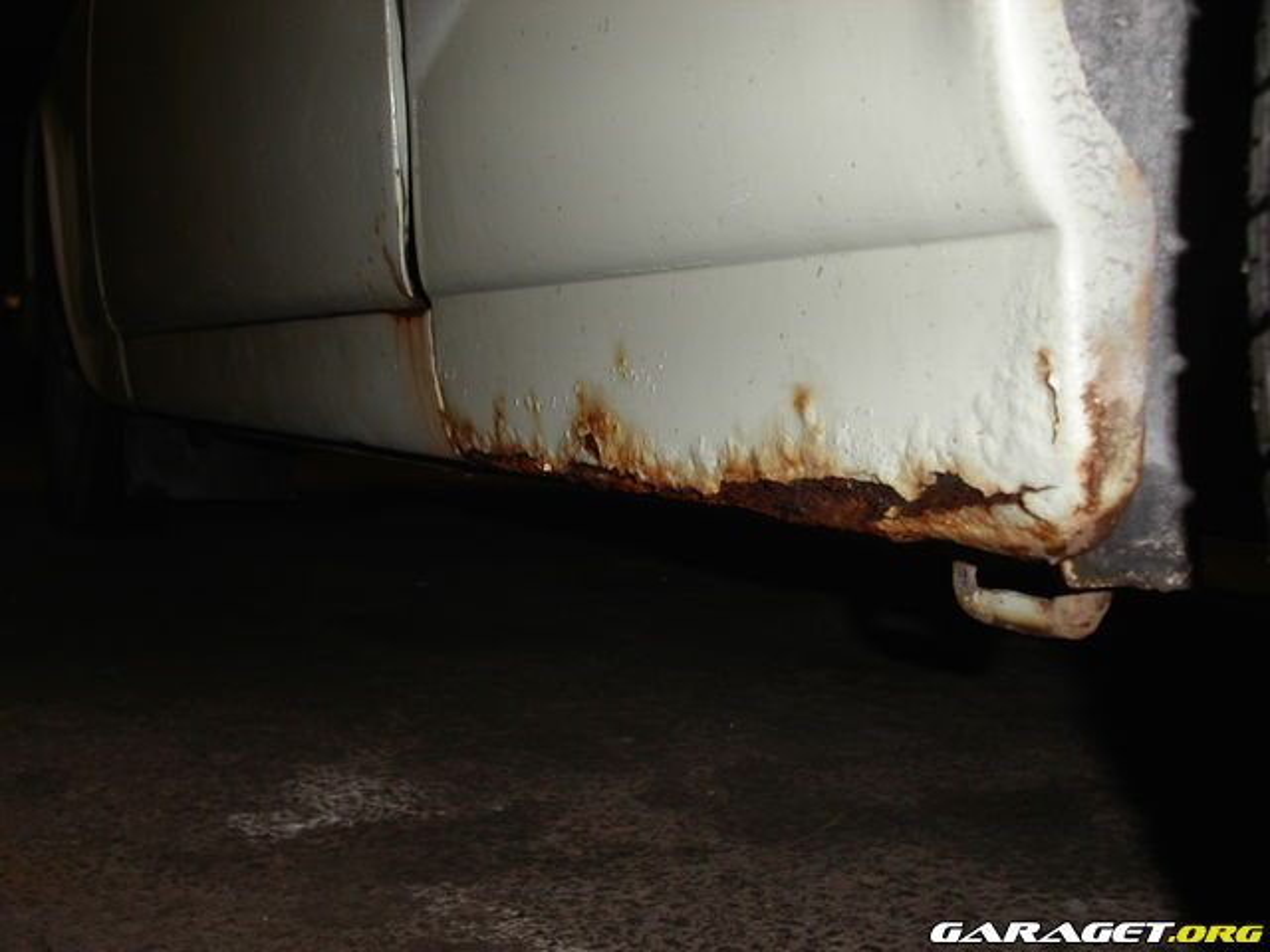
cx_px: 635
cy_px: 476
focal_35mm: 38
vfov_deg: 37.7
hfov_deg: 49.0
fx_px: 1394
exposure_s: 1/30
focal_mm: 7.8
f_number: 2.8
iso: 100
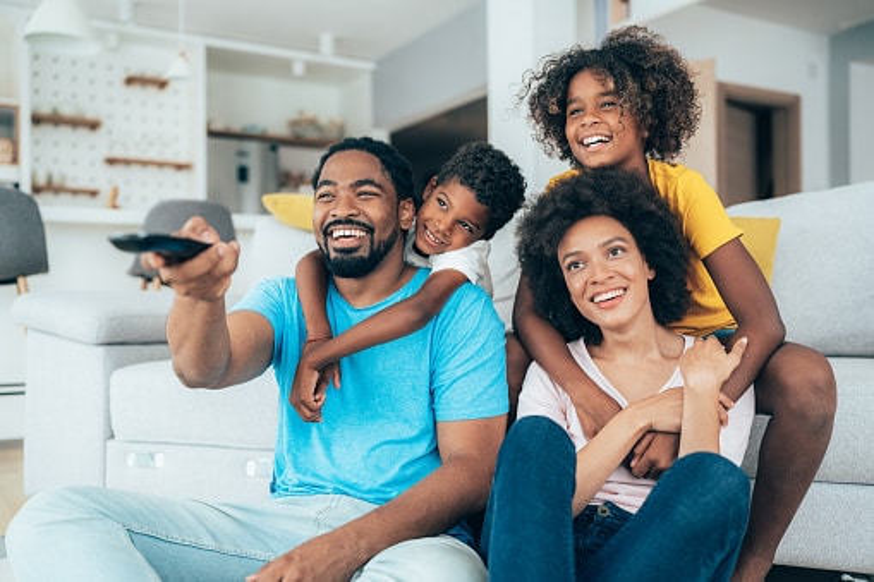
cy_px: 291
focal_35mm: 35
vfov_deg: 37.8
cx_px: 437
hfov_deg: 54.4
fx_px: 849
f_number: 2
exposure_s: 1/1000
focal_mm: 35
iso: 800
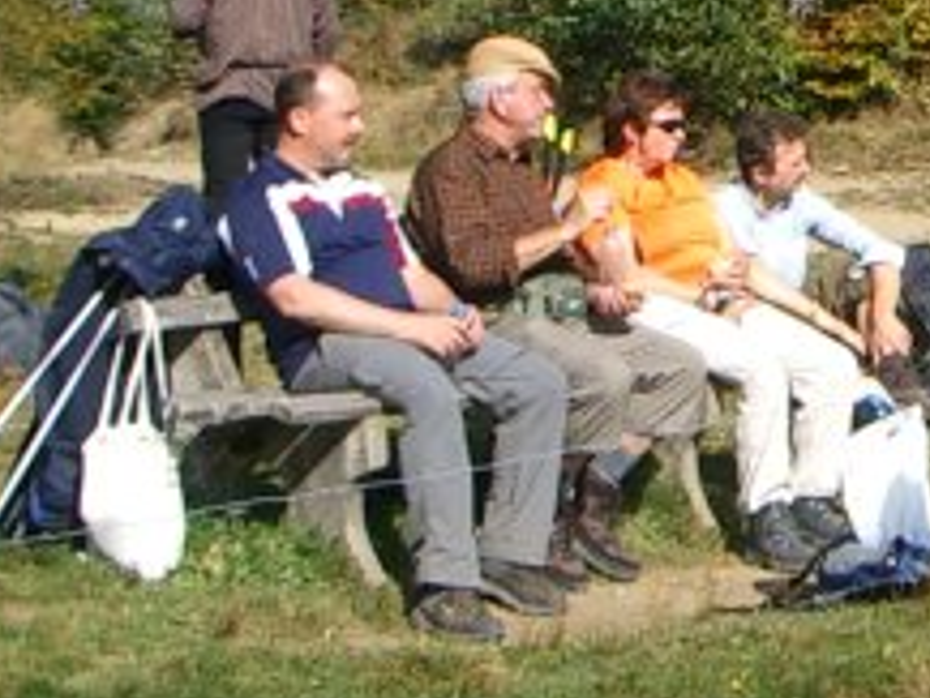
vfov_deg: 11.4
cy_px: -43
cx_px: 1101
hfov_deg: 14.8
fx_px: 3468
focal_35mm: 129
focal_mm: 5.8
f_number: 4.3
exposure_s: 1/500
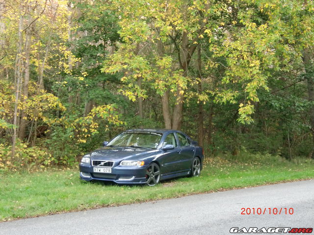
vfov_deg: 22.6
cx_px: 157
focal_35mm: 65
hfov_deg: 29.8
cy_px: 118
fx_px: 590
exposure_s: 1/60
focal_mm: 11.6
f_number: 4.4
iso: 500
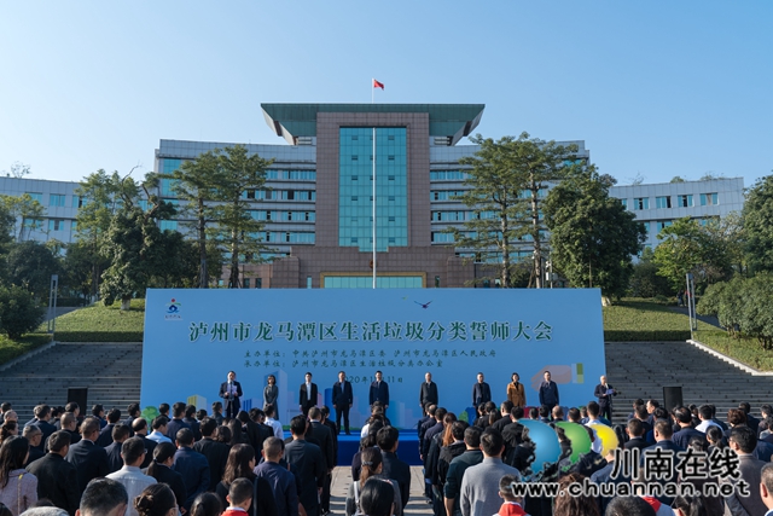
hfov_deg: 58.7
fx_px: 687
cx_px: 386
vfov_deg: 41.1
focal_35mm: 32
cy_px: 258
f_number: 7.1
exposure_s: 1/200
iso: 100
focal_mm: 32
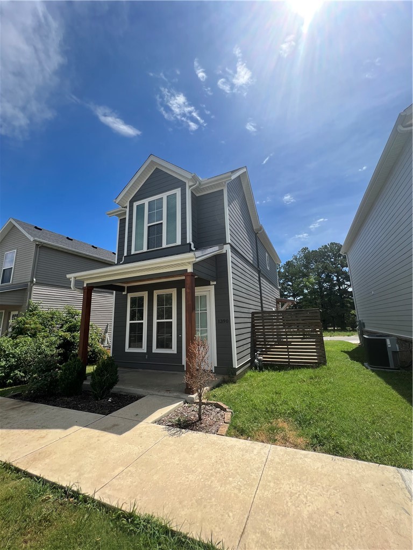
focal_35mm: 13
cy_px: 275
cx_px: 206
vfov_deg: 106.2
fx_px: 207
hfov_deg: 89.9
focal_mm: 1.57
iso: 32
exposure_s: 1/1325
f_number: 1.8
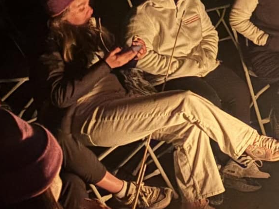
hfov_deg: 15.5
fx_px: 935
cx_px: 434
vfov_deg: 12.7
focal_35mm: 116
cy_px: 54
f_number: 1.6
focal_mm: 6
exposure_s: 1/9
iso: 1600
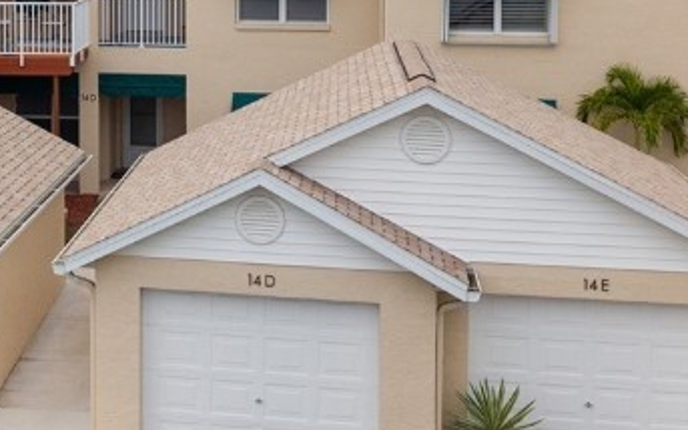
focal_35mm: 76
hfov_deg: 26.4
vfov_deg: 16.7
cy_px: -22
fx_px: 1424
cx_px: 86
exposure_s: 1/250
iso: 240
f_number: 1.8
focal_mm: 8.67
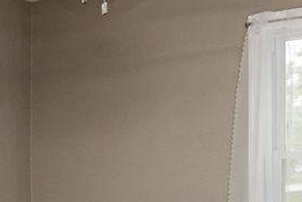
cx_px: -12
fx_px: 588
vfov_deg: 19.3
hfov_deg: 27.0
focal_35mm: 70
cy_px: 166
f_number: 10
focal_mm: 10
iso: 320
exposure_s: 1/60
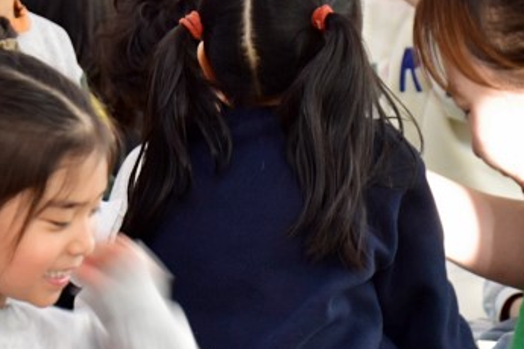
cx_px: 316
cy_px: 279
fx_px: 5986
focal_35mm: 411
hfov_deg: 5.0
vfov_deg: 3.3
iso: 800
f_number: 6
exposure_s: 1/50
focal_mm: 105
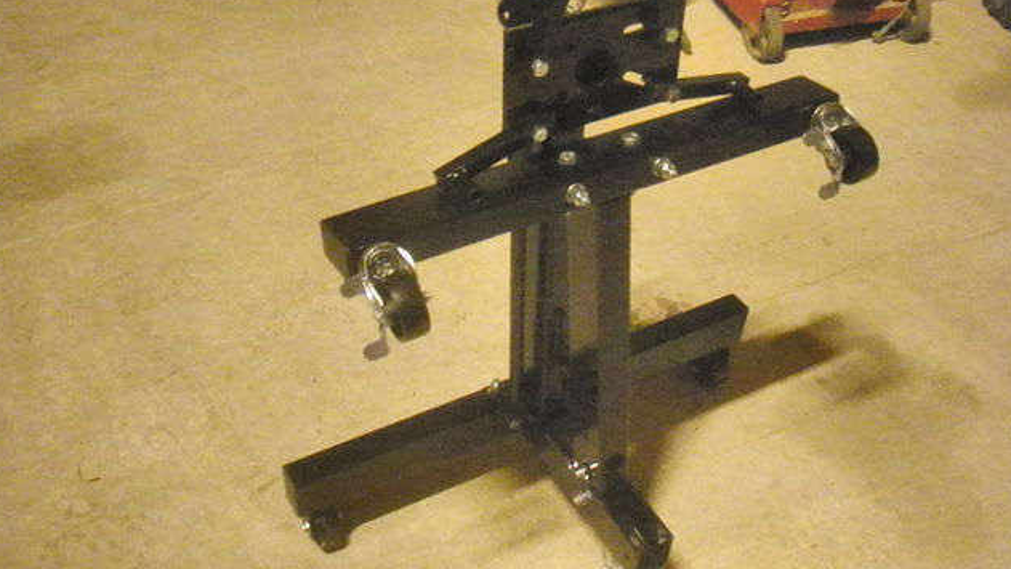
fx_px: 1126
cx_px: 503
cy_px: 300
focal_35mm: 42
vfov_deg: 28.3
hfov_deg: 48.4
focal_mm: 6.7
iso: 3200
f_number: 3.5
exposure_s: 1/8
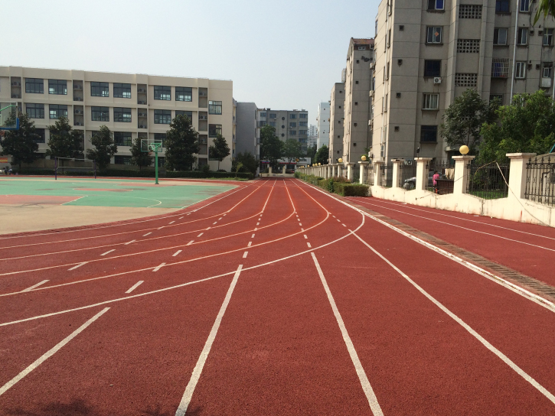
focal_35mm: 32
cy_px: 225
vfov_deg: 44.1
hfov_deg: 56.7
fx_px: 513
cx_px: 302
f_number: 2.2
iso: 32
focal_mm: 4.15
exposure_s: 1/3165
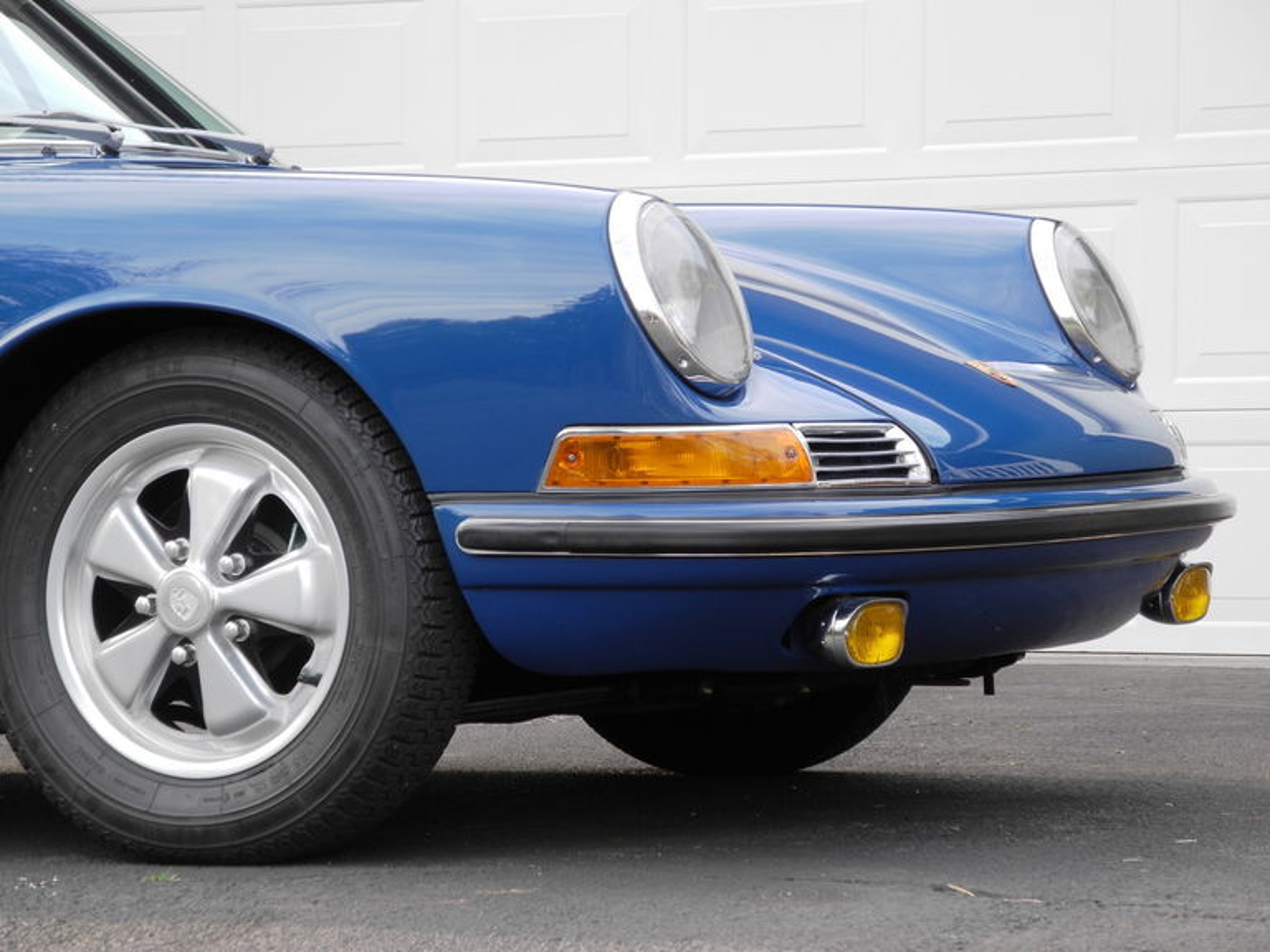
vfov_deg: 11.0
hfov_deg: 14.6
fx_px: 4953
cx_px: 635
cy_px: 476
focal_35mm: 135
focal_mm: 28.9
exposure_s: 1/50
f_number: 5
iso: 100
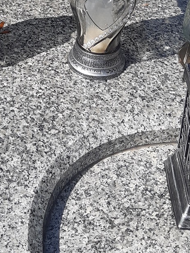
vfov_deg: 19.0
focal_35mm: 96
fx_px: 703
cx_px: 47
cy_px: -69
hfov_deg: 15.3
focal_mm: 3.92
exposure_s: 1/2710
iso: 40
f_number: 1.7
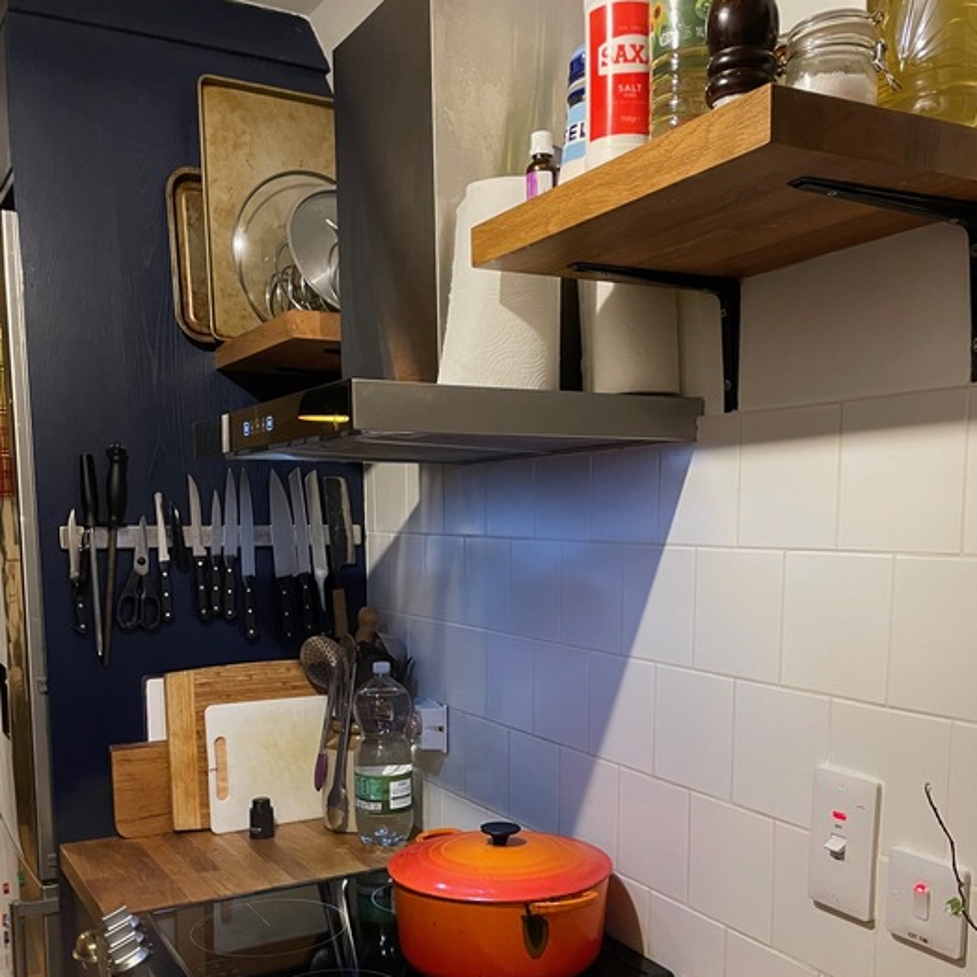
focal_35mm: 35
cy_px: 666
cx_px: 501
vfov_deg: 46.3
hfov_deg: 47.2
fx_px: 1118
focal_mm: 4.2
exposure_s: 1/33
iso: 400
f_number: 1.6
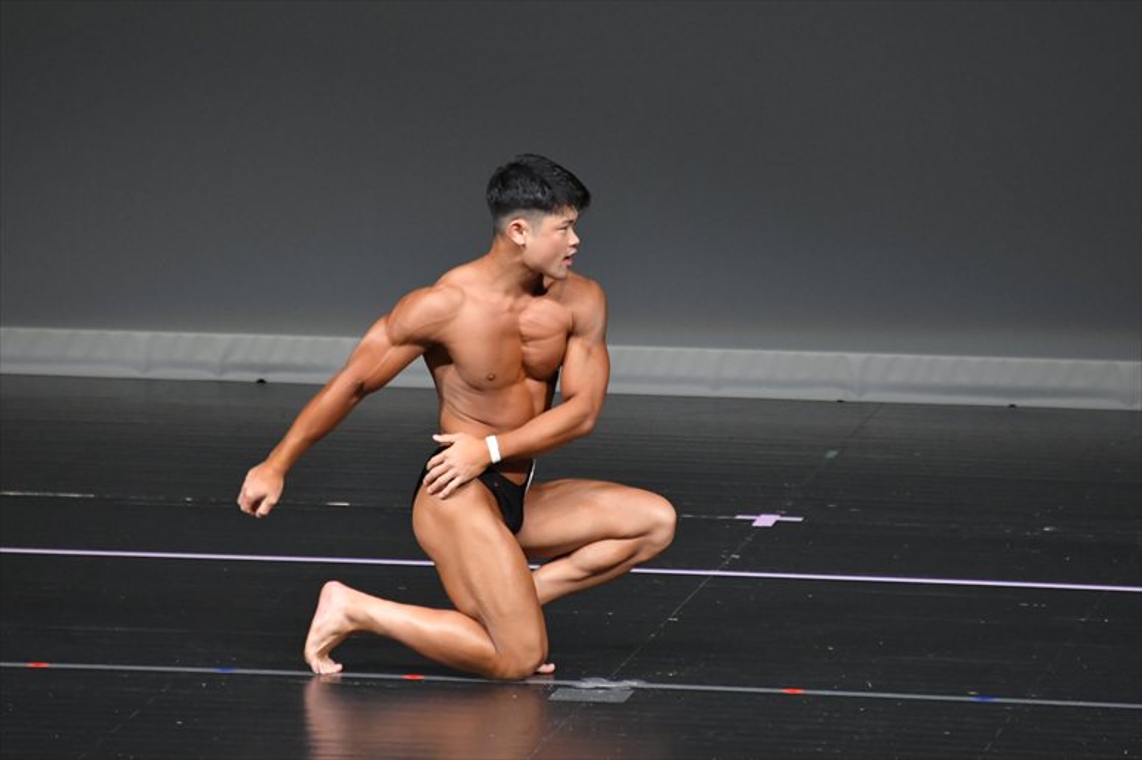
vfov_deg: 3.1
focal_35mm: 450
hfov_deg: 4.6
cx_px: 571
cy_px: 380
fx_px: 14268
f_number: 5.6
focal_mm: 300
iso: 4000
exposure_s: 1/400
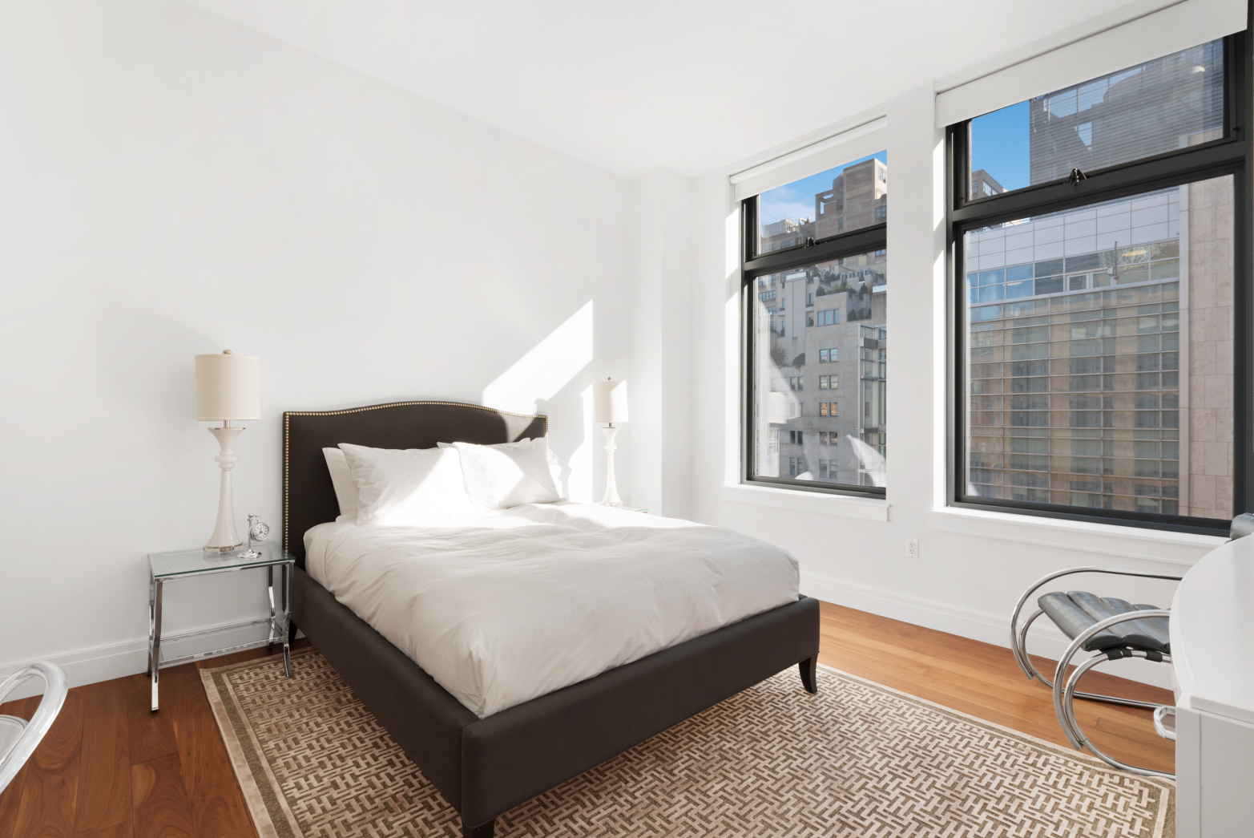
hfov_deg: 96.7
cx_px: 627
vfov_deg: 73.8
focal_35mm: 16
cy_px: 419
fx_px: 558
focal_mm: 16
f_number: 11
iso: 100
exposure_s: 1/6
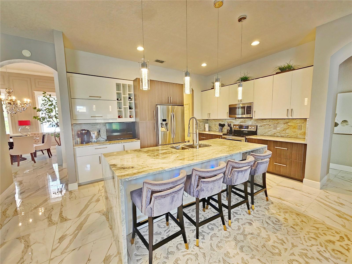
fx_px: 132
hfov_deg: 106.2
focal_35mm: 13
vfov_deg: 89.9
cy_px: 132
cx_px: 176
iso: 400
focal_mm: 2.2
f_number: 2.2
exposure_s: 1/30
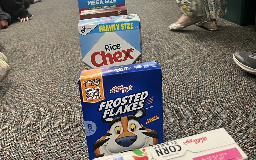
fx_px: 258
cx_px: 128
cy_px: 42
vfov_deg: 33.8
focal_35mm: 37
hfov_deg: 52.7
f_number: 1.6
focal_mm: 5.1
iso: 250
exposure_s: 1/60
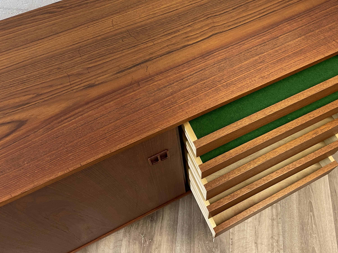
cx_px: 197
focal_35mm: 35
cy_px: 88
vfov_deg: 40.3
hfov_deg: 52.4
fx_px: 342
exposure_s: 1/50
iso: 80
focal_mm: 4.2
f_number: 1.6
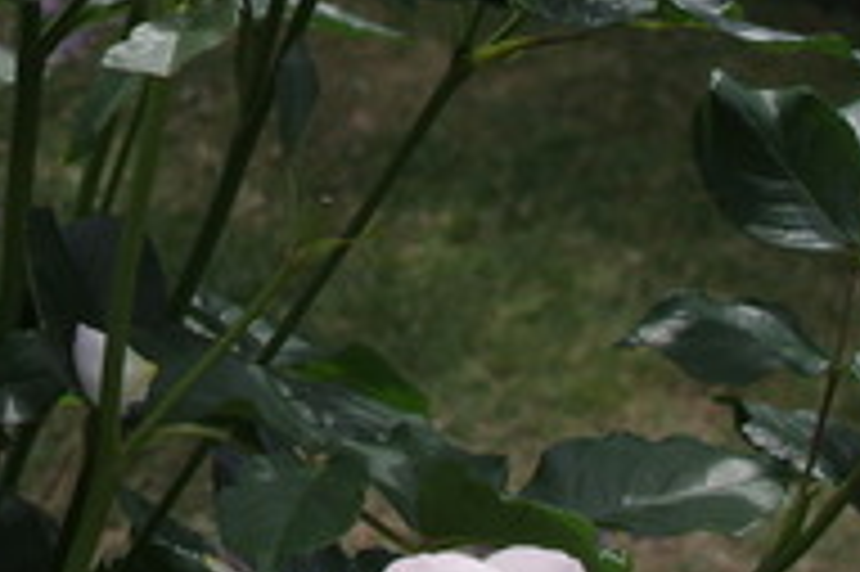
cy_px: -331
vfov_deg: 7.9
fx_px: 4034
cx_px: -302
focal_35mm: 169
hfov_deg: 11.8
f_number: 5
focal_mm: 24.38
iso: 200
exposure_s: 1/1000
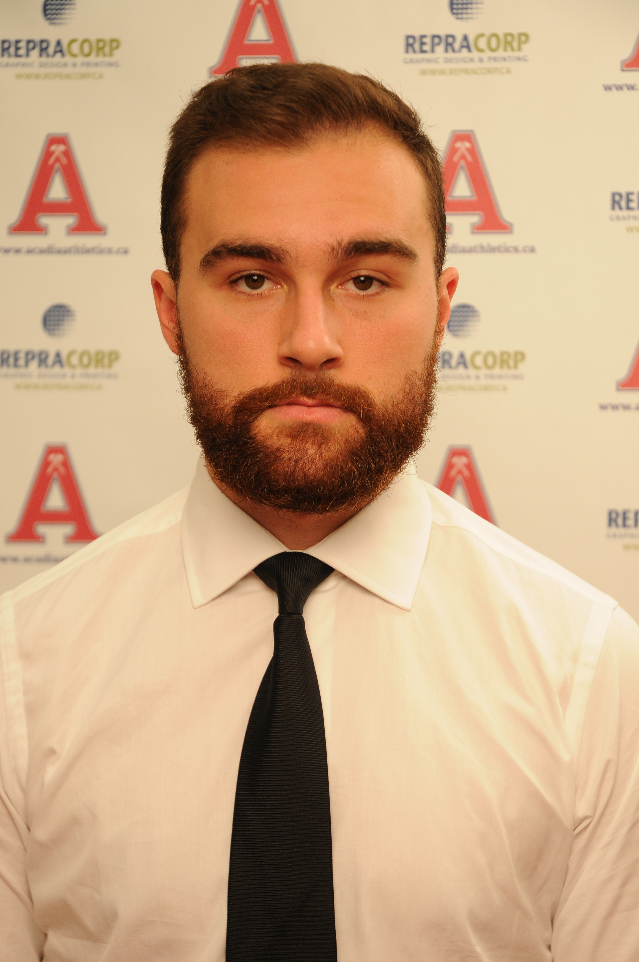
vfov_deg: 24.2
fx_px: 2242
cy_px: 481
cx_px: 320
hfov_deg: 16.2
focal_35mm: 84
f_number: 5
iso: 400
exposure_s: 1/80
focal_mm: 56
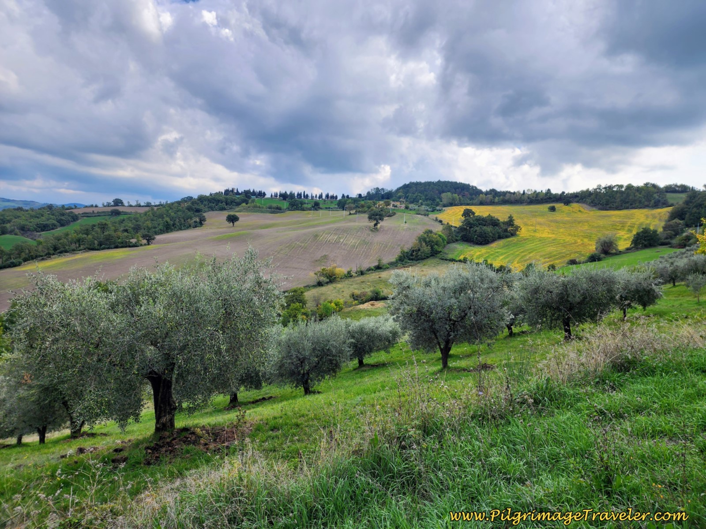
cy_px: 264
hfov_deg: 73.9
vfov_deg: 58.9
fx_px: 469
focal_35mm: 23
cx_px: 353
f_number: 1.8
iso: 12
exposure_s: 1/647
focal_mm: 6.4
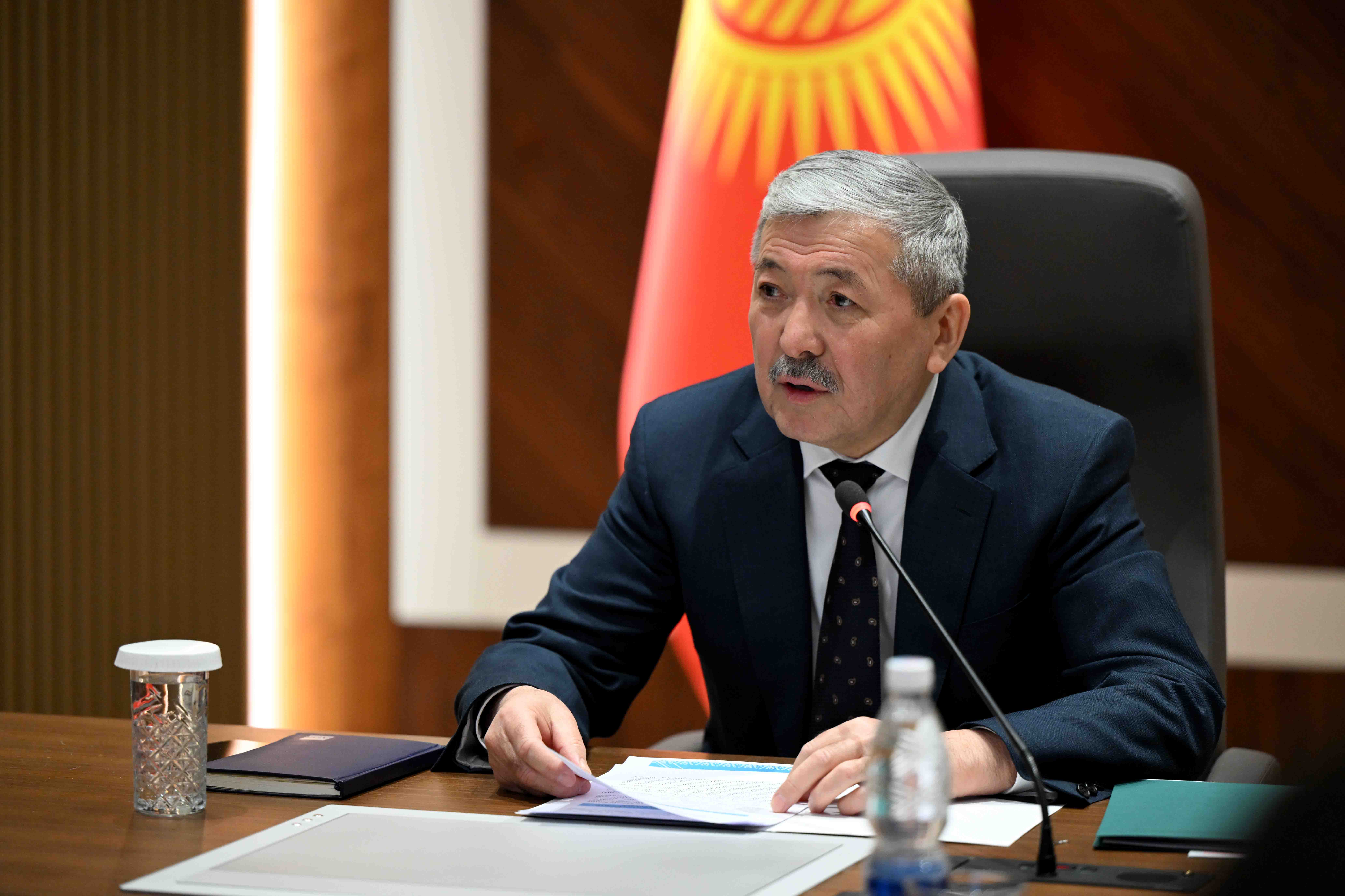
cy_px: 448
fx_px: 4857
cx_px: 672
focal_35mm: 130
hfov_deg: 15.8
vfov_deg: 10.5
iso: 3200
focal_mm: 130
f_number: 2.8
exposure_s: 1/200
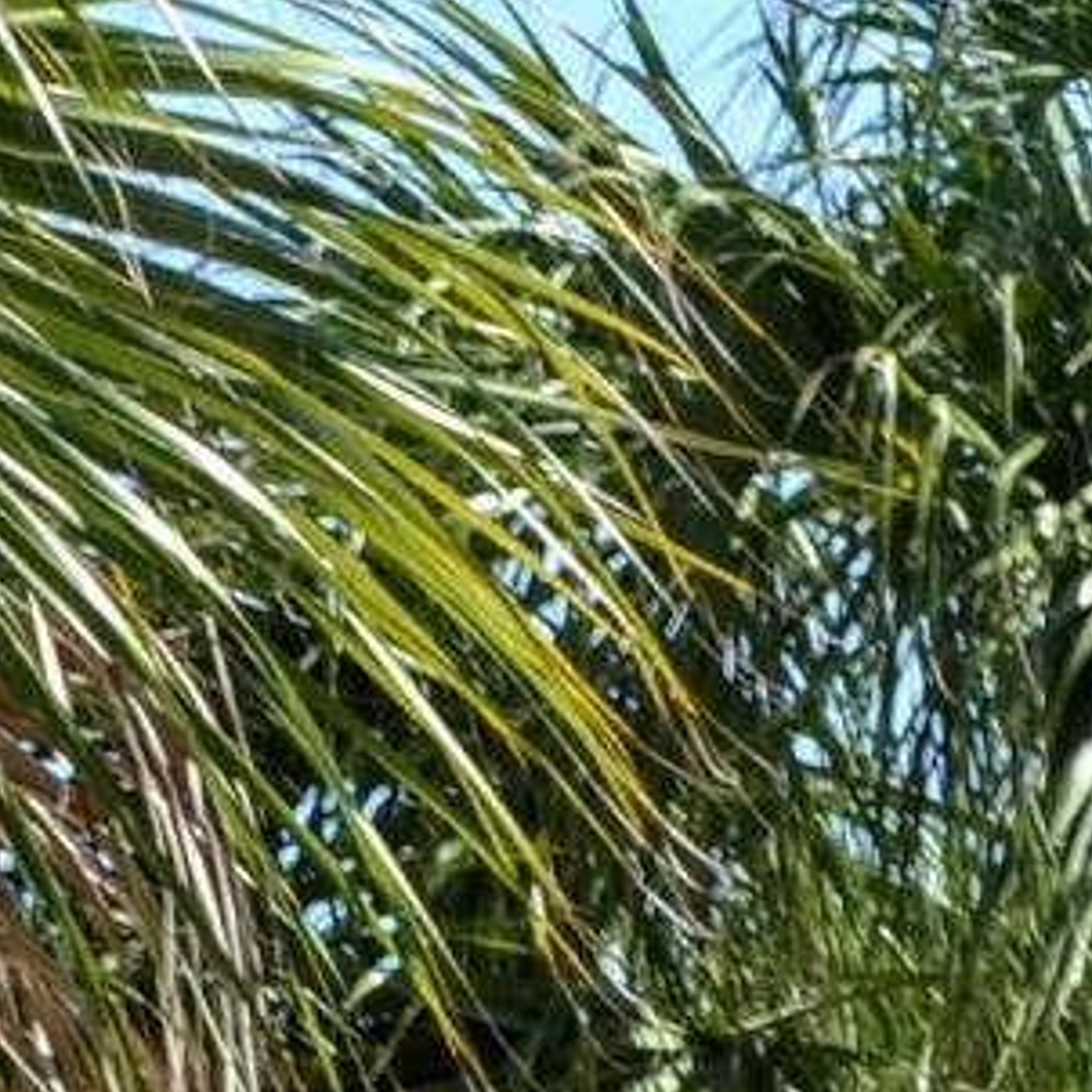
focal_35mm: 253
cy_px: 2054
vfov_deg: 6.7
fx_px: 9030
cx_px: 445
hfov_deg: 6.9
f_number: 7.1
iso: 100
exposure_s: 1/200
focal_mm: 20
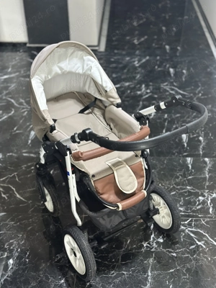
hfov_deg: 30.3
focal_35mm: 48
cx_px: 108
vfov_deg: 39.7
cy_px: 144
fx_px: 399
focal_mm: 6.86
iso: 500
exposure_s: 1/33
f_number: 1.78
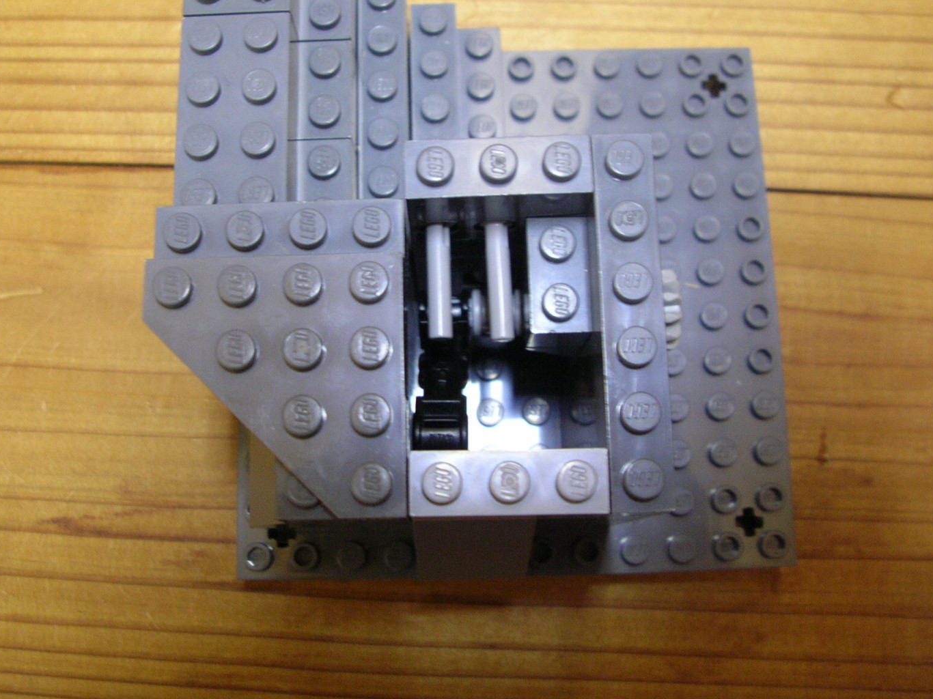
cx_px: 417
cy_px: 300
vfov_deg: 35.1
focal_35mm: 41
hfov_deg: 45.7
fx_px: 1105
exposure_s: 1/5
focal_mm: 5.8
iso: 100
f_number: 2.8
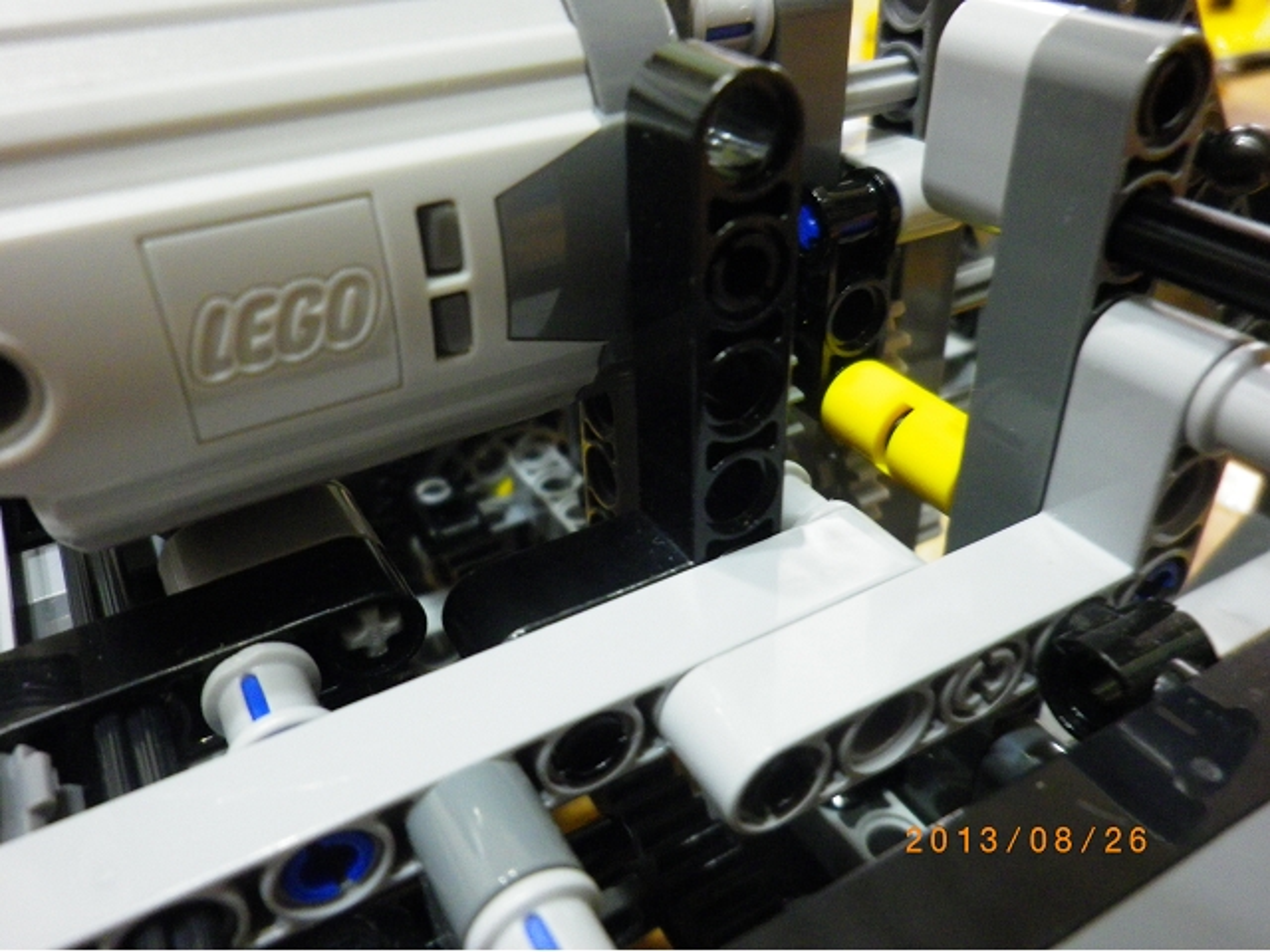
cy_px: 476
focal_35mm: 28
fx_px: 1027
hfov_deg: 63.4
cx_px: 635
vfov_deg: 49.7
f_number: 3.2
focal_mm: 5
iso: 400
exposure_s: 1/4
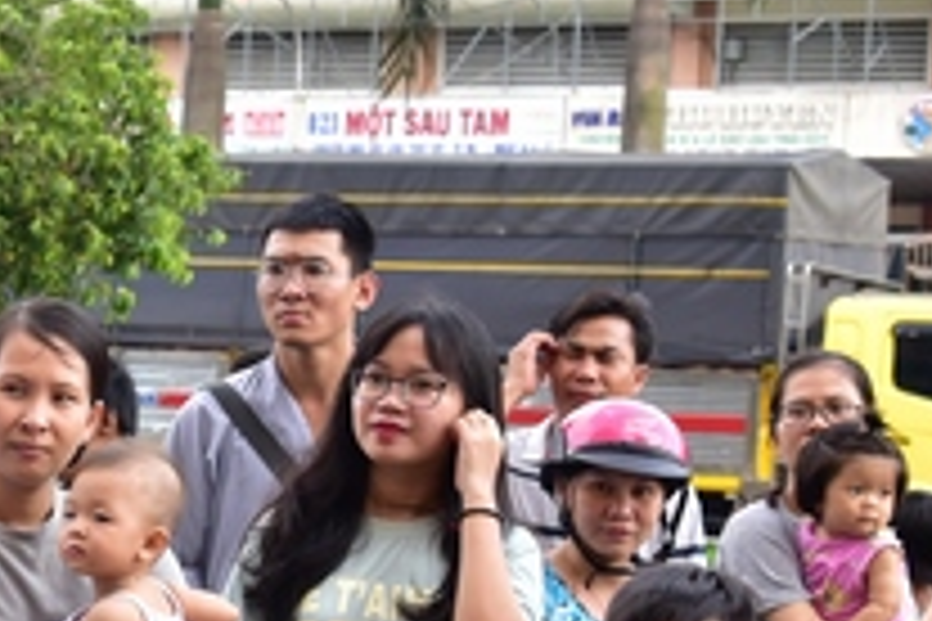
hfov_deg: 14.2
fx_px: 3572
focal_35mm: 138
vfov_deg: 9.9
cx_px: -342
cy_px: 554
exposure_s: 1/250
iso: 400
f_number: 5.6
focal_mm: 44
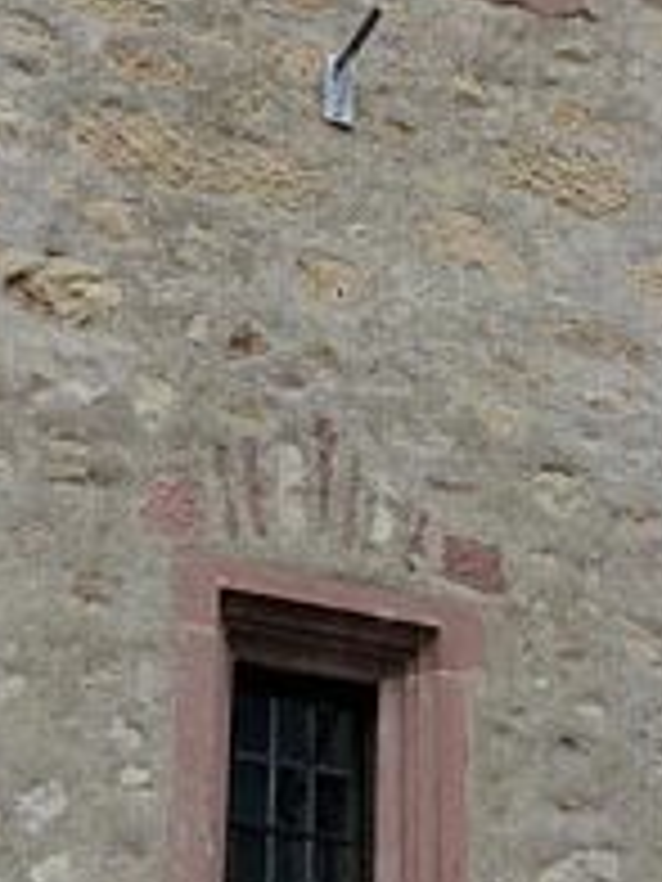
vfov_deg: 19.1
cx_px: 270
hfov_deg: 15.1
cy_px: -112
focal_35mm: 98
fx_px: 2499
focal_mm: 5.3
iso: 125
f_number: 4
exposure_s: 1/200
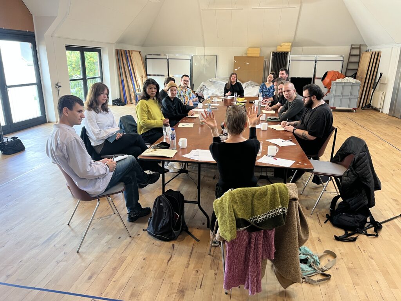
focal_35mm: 26
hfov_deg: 67.3
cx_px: 200
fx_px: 301
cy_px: 150
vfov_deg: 53.1
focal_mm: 5.7
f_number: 1.5
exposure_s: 1/81
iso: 125
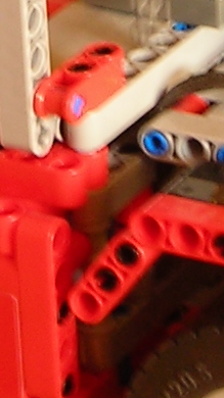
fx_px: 2908
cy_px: -126
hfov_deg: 4.4
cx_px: 40
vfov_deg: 7.8
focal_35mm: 275
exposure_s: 1/4.3
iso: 50
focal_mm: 6.3
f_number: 3.2
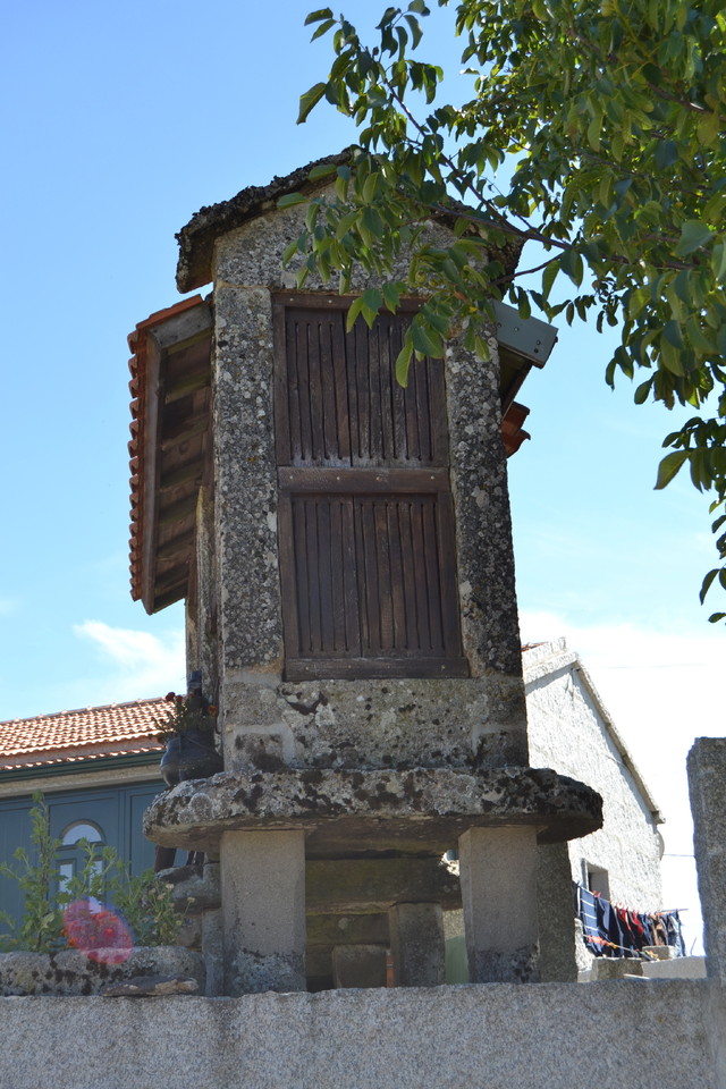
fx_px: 1543
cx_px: 363
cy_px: 544
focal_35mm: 51
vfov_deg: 38.9
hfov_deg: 26.5
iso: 100
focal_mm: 34
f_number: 6.3
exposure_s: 1/160
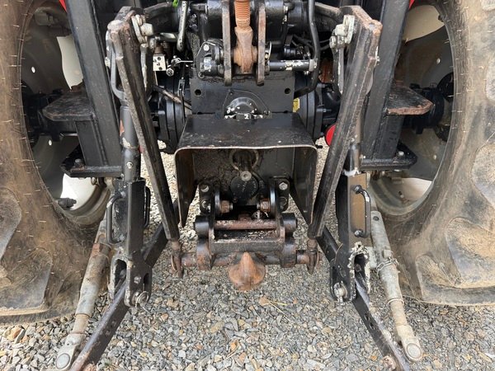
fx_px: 343
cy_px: 186
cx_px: 248
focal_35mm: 24
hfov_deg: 71.6
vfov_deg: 56.8
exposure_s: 1/121
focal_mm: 6.76
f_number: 1.78
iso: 64
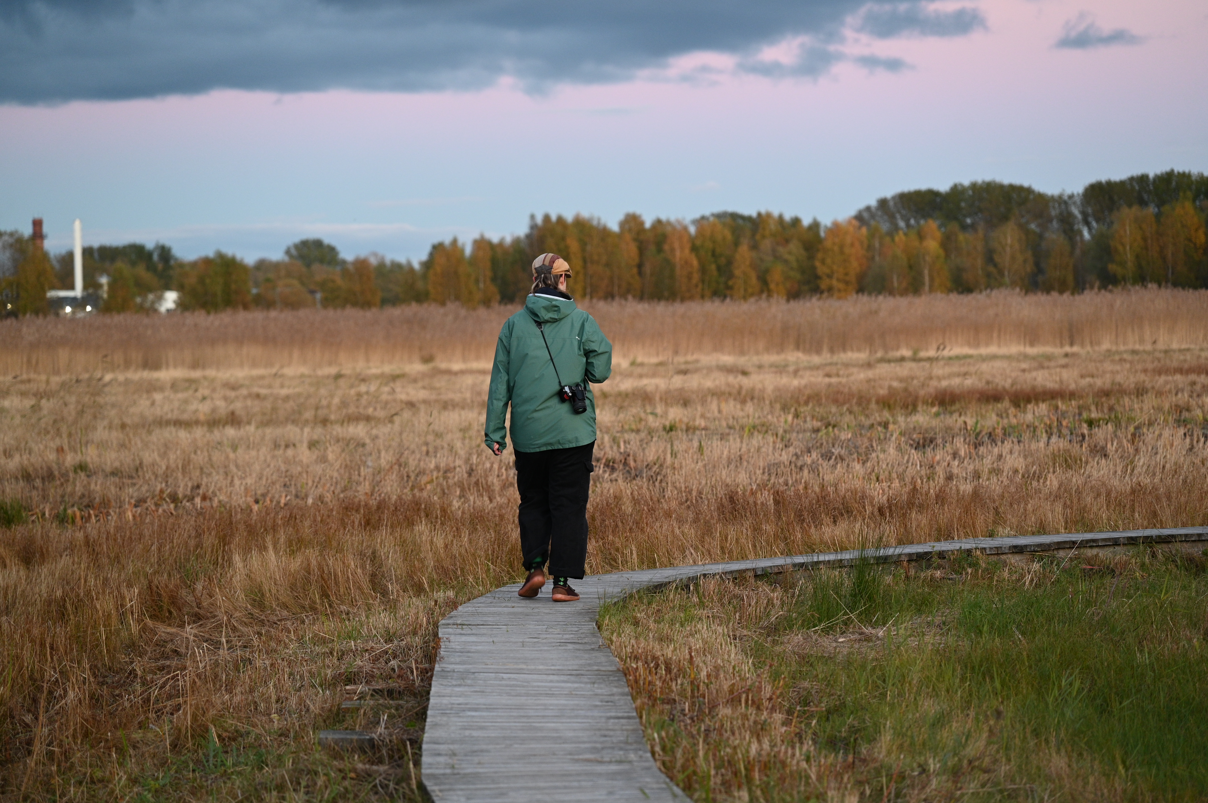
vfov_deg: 11.4
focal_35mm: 120
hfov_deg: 17.1
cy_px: 402
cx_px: 604
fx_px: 4024
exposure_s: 1/100
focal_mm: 120
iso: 1250
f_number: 4
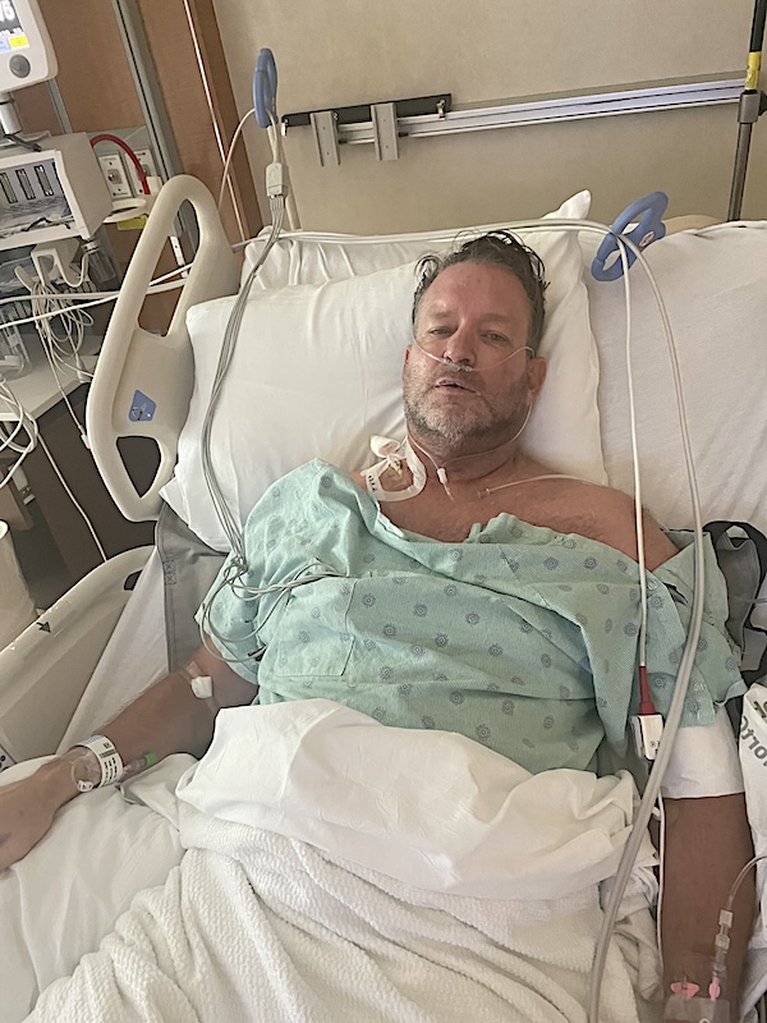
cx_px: 384
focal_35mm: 26
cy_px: 512
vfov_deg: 67.3
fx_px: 768
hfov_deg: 53.1
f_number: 1.6
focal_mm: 4.2
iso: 500
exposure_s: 1/47
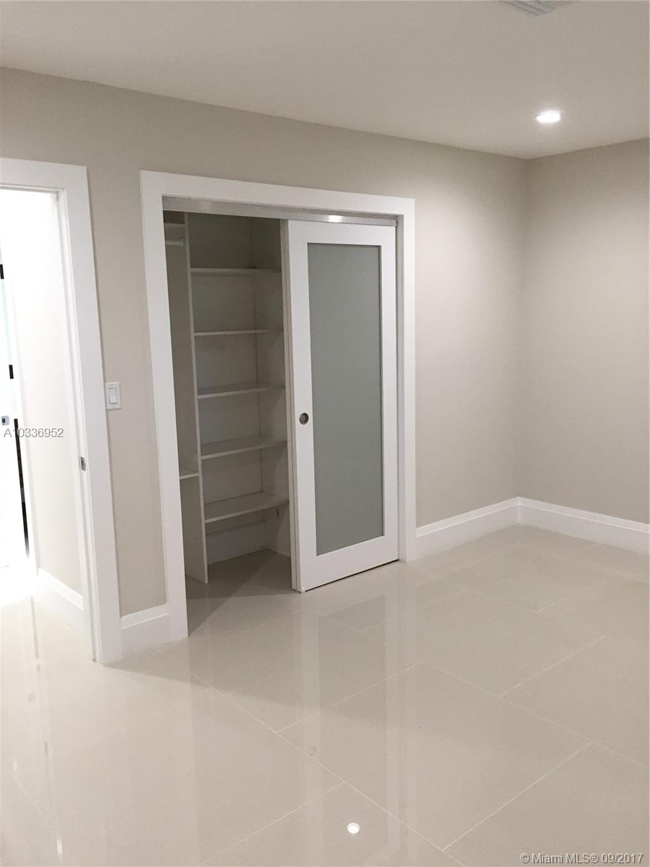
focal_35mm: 29
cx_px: 325
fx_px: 726
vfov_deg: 61.7
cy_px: 434
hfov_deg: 48.2
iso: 50
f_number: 2.2
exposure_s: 1/30
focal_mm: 4.15
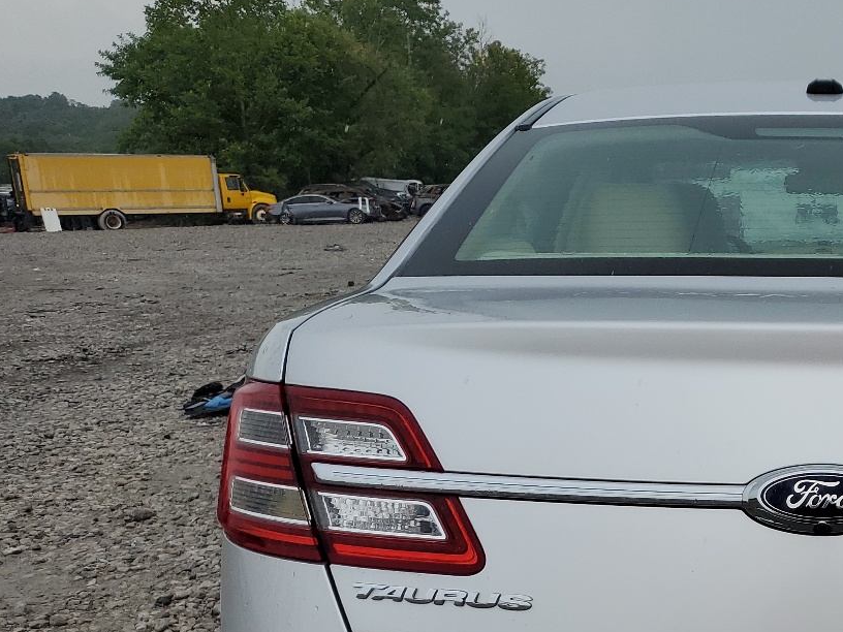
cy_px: 523
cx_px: 806
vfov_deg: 27.9
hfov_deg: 34.7
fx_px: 1242
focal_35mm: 51
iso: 50
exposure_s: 1/1667
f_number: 1.5
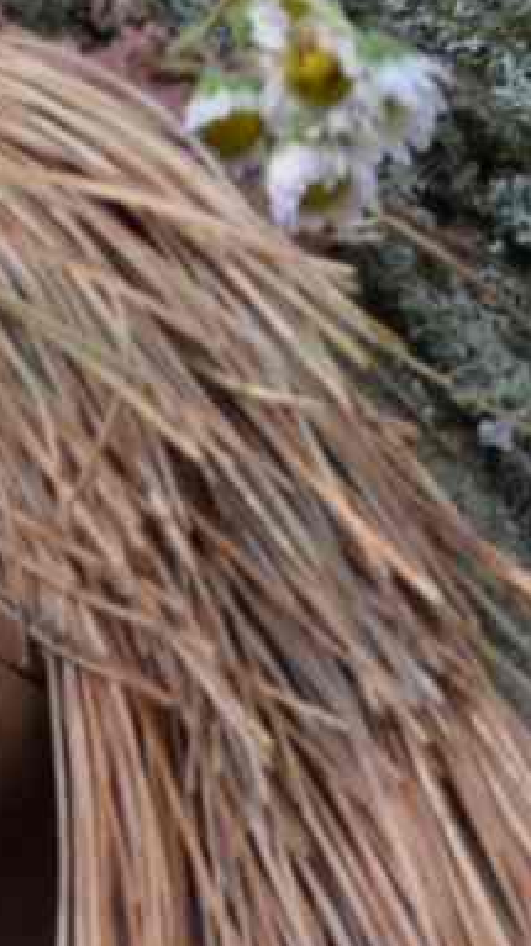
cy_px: 3090
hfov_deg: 3.9
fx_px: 7699
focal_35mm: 307
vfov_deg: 6.3
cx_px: 516
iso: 400
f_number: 4.5
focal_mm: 25
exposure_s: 1/80
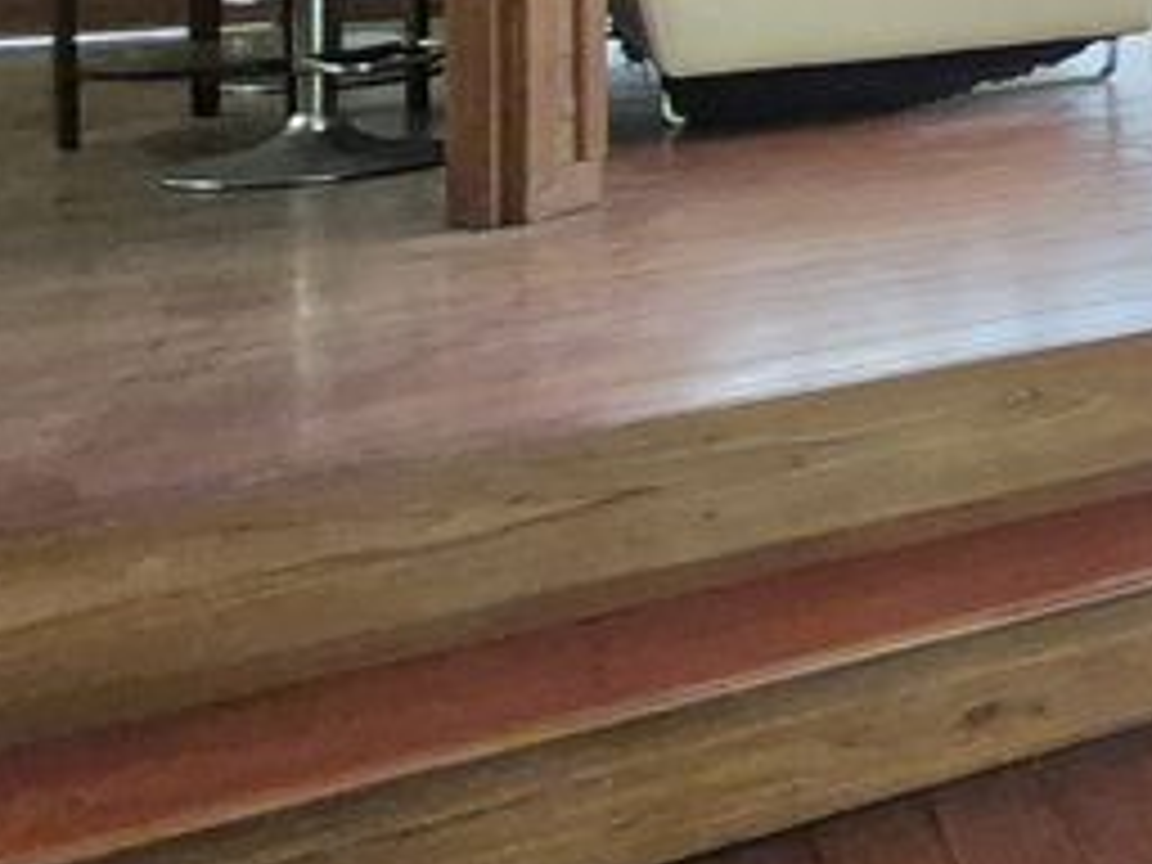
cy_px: -214
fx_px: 1930
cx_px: 2169
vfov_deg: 22.9
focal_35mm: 58
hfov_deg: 20.5
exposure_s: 1/40
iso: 1250
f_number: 2.2
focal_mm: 1.74
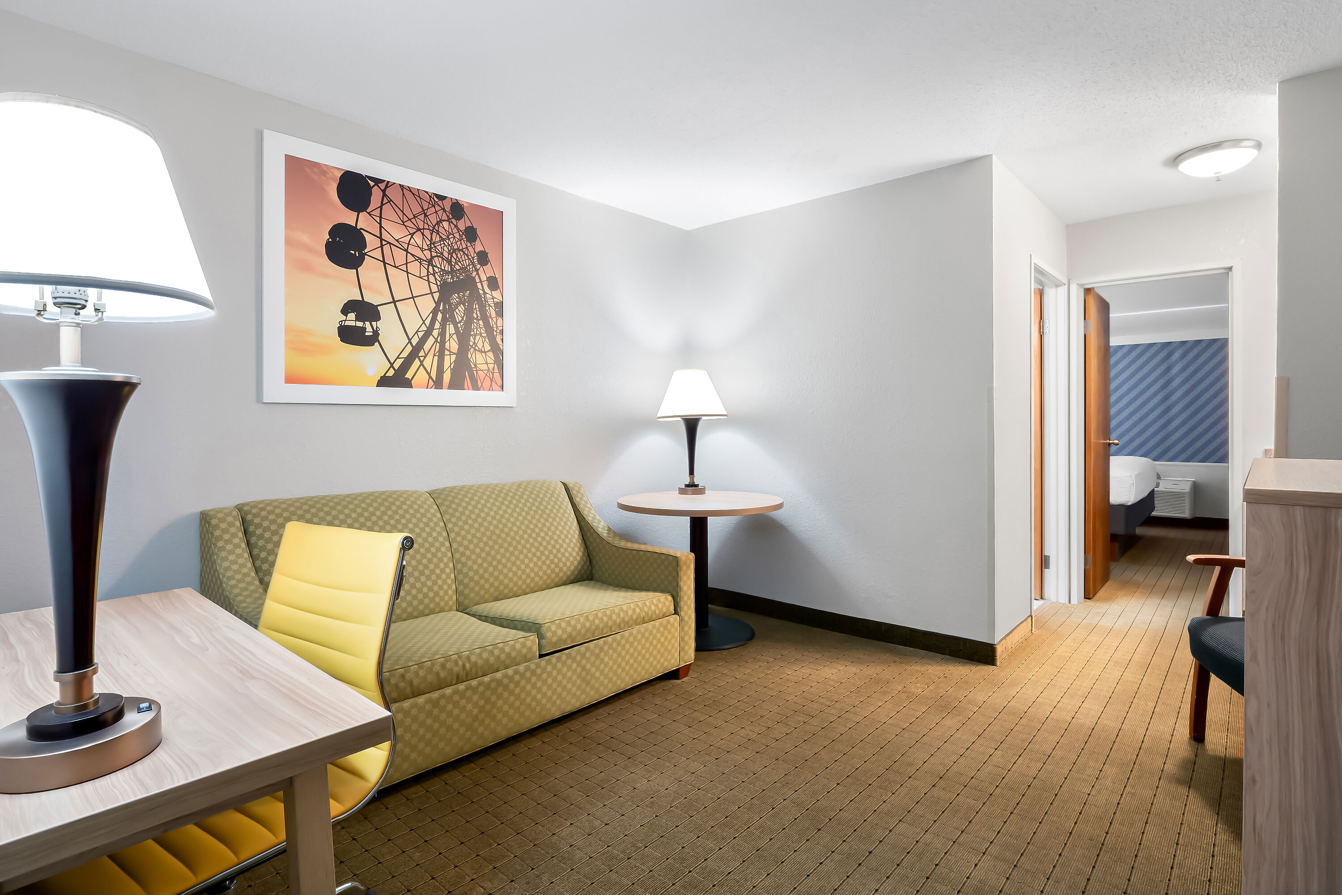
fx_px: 634
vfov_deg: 70.4
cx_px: 671
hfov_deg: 93.3
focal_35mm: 17
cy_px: 448
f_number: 8
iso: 200
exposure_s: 1/20
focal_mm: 8
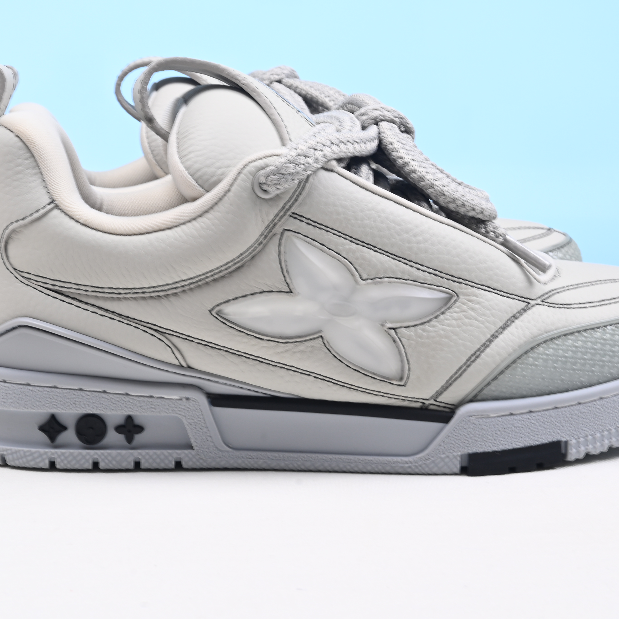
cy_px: 204
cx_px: 232
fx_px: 1517
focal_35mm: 75
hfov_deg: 23.0
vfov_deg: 23.0
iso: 100
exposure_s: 1/2
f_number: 16
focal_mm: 40
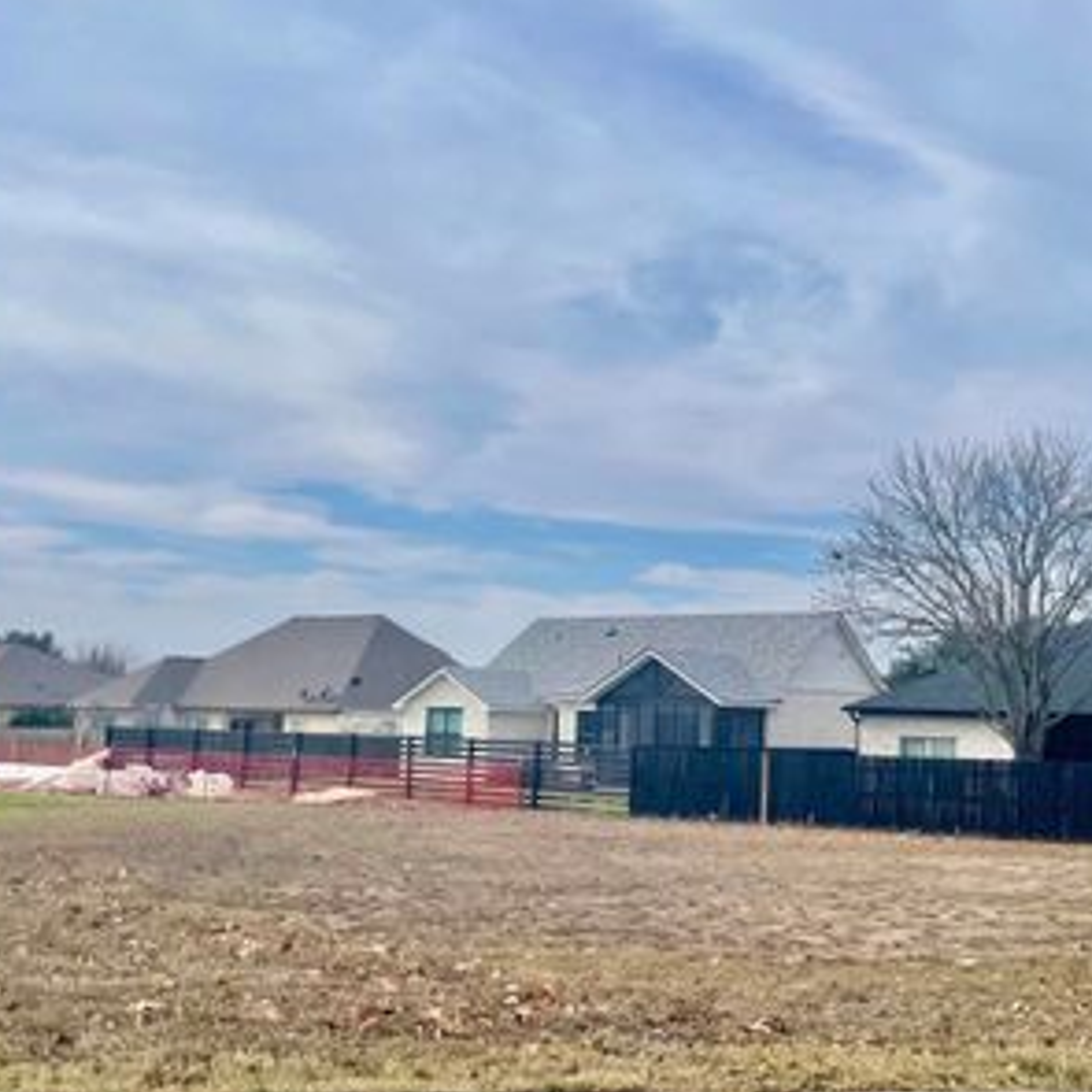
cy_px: 479
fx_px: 1392
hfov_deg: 42.4
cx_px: 696
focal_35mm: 39
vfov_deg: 42.8
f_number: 1.6
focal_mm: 4.2
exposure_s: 1/7299
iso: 32
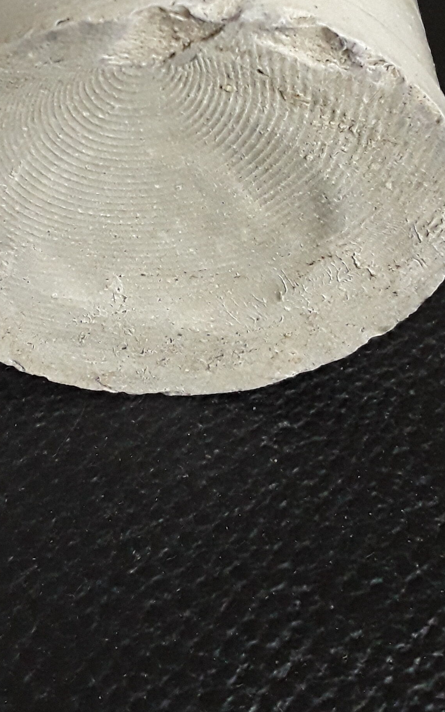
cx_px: 160
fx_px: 990
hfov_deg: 25.2
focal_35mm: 51
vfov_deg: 38.3
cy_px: 159
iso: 400
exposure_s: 1/406
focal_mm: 2.91
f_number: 1.9
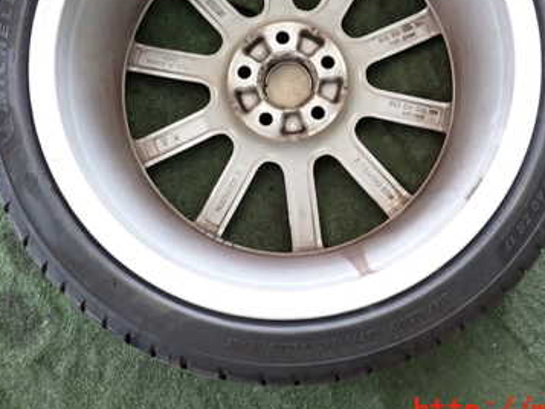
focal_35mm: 42
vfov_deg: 33.5
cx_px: 301
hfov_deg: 44.7
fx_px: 661
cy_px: 89
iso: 250
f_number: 2
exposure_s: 1/30
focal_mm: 4.5
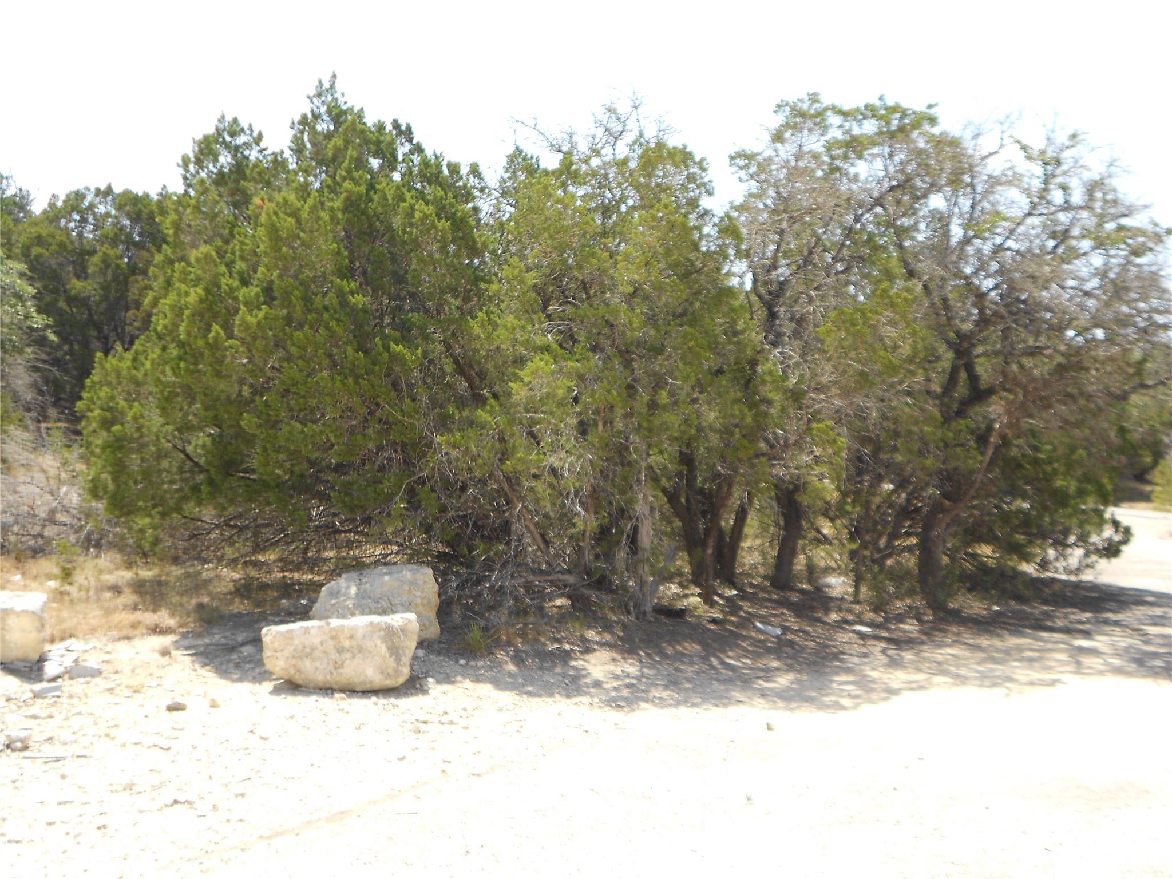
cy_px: 440
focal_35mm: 37
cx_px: 586
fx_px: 1253
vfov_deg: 38.7
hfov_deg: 50.1
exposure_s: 1/250
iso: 80
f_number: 3.9
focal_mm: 6.7
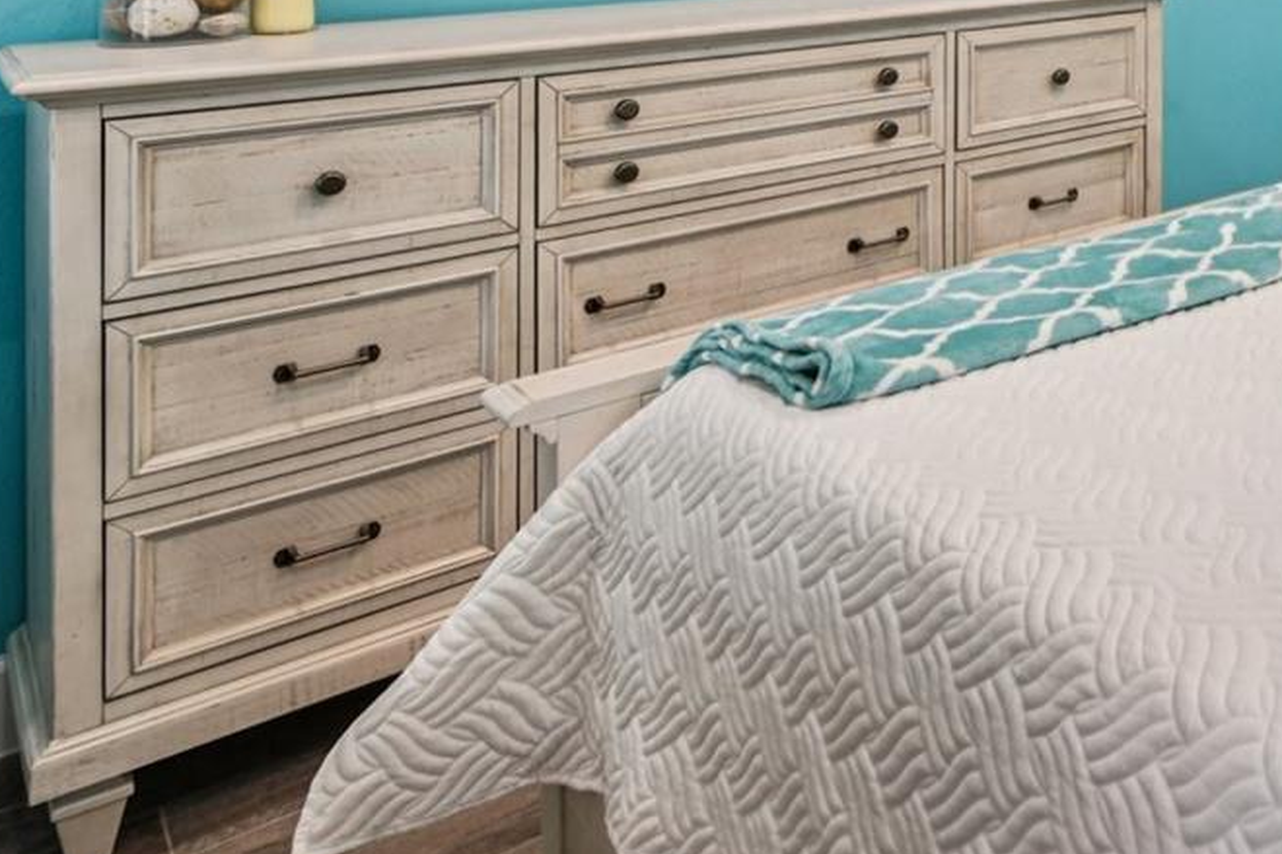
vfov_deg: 33.4
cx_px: 1527
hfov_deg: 40.2
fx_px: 1210
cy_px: -107
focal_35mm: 34
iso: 400
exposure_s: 1/20
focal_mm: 14
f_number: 8
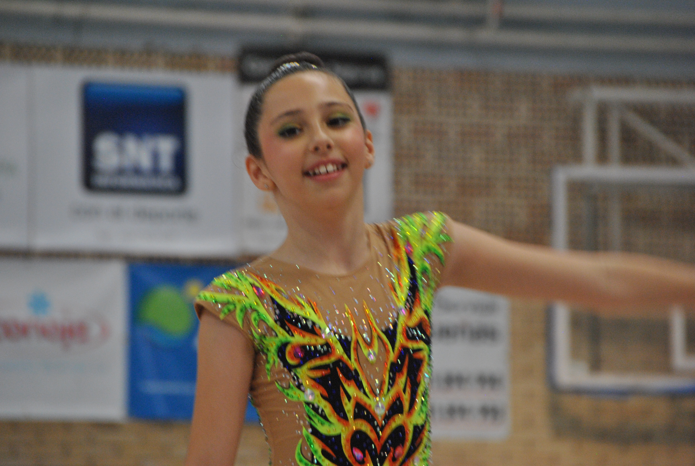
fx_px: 5799
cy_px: 233
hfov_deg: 6.9
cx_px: 348
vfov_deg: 4.6
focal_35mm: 300
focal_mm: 200
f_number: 6.3
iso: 800
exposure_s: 1/125
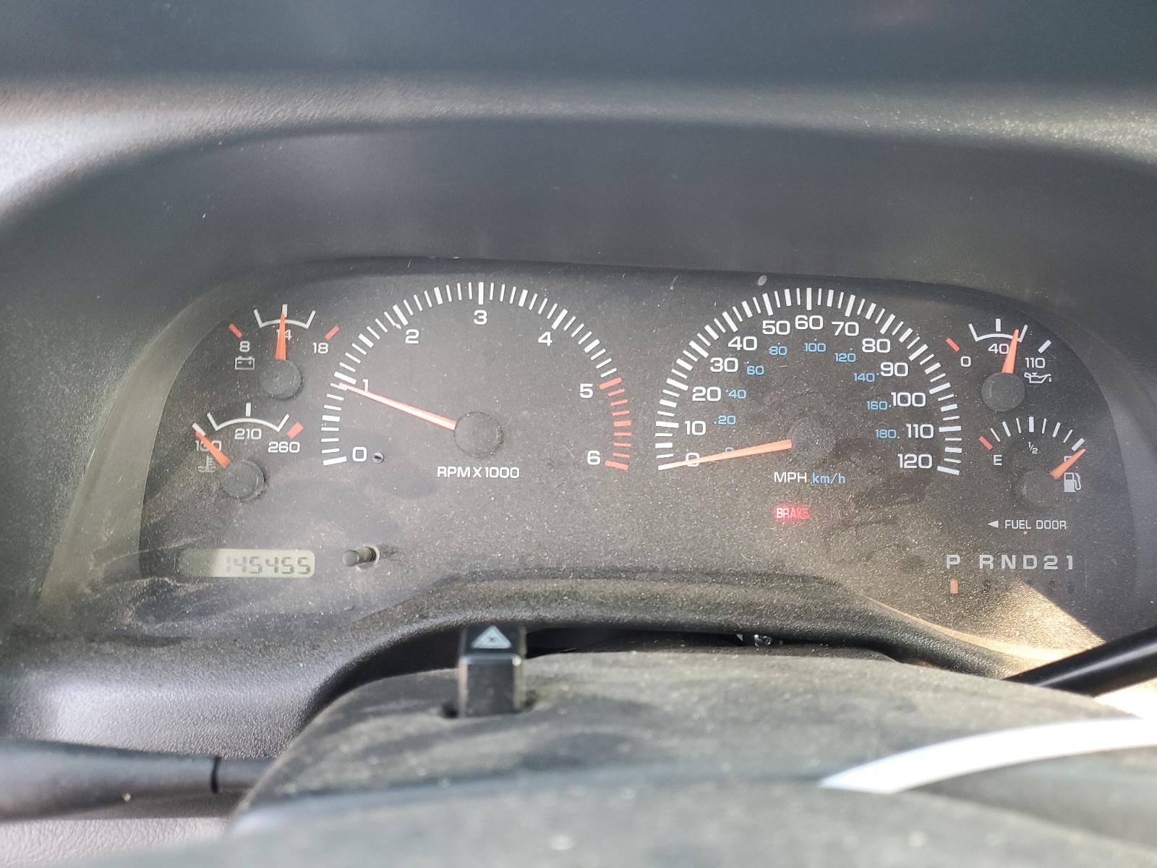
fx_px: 869
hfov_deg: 67.3
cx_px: 578
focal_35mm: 26
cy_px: 434
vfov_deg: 53.1
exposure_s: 1/50
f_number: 1.5
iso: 74
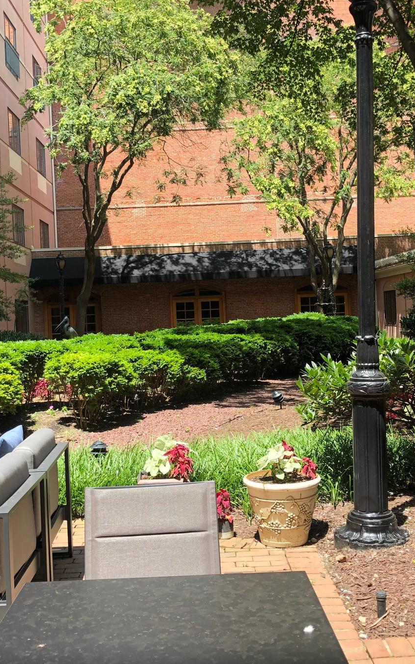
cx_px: 208
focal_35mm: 45
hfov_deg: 28.6
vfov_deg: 44.3
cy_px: 306
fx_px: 815
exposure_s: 1/395
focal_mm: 4
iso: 20
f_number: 1.8
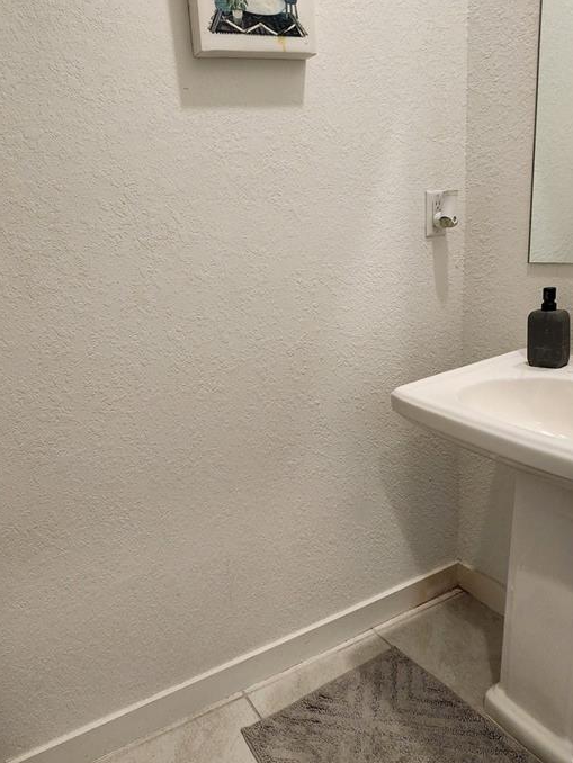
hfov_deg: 58.5
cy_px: 385
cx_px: 231
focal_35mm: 23
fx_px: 507
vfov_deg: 73.9
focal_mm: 2.2
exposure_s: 1/60
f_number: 2.2
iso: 160
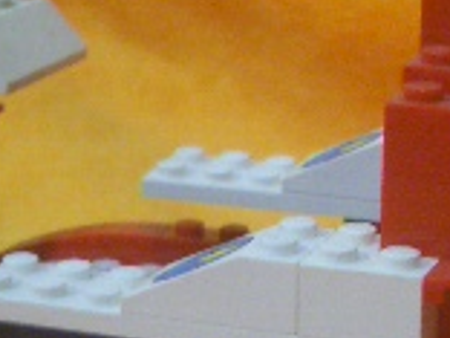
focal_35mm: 144
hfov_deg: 13.6
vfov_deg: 10.1
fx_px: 1872
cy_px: 425
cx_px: 381
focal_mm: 5.8
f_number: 2.6
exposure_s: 1/20
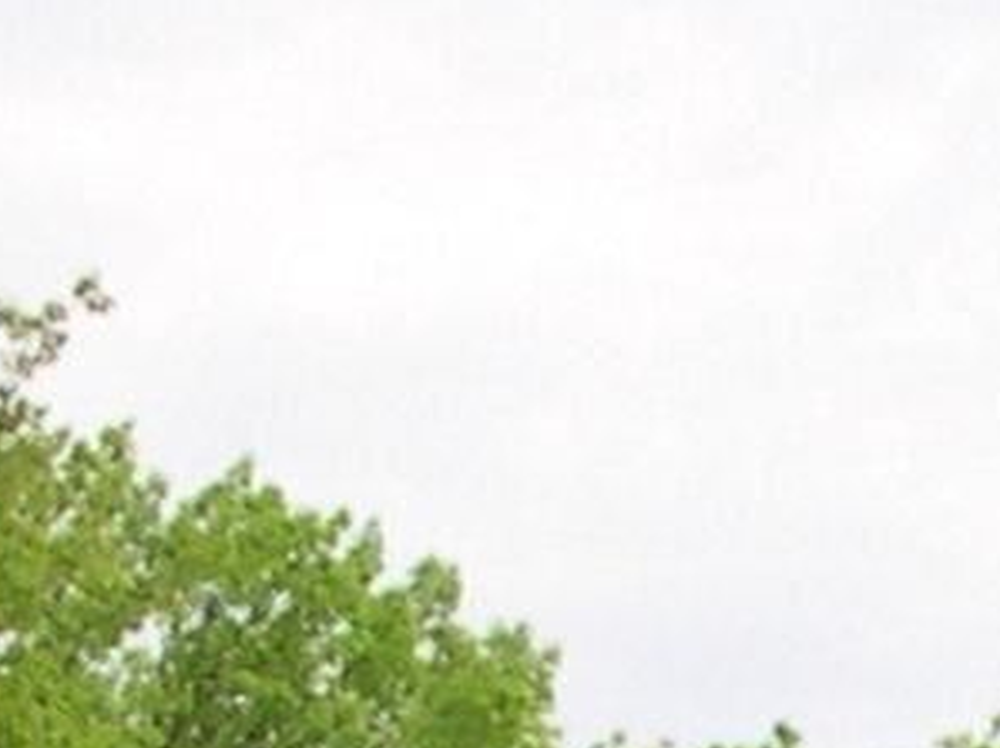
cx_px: 916
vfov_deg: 3.3
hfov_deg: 4.6
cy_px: 2284
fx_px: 12556
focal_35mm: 435
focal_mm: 12.2
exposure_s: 1/422
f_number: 3.4
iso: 100
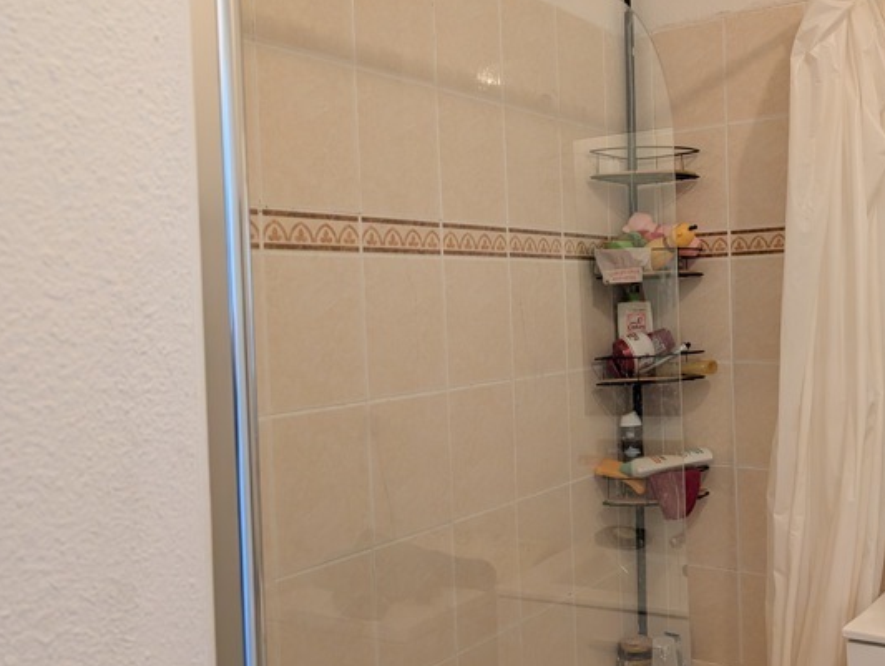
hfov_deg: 49.8
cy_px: 321
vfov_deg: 39.7
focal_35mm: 36
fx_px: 921
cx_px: 629
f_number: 1.68
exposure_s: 1/90
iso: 62
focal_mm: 6.9
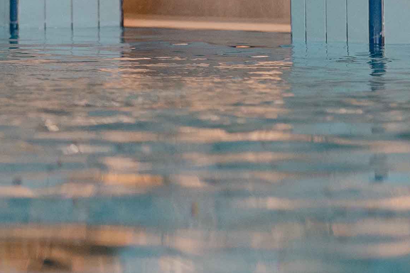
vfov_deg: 7.5
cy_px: -36
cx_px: -209
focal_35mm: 182
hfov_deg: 10.9
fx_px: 2072
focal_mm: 35
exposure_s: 1/320
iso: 800
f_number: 2
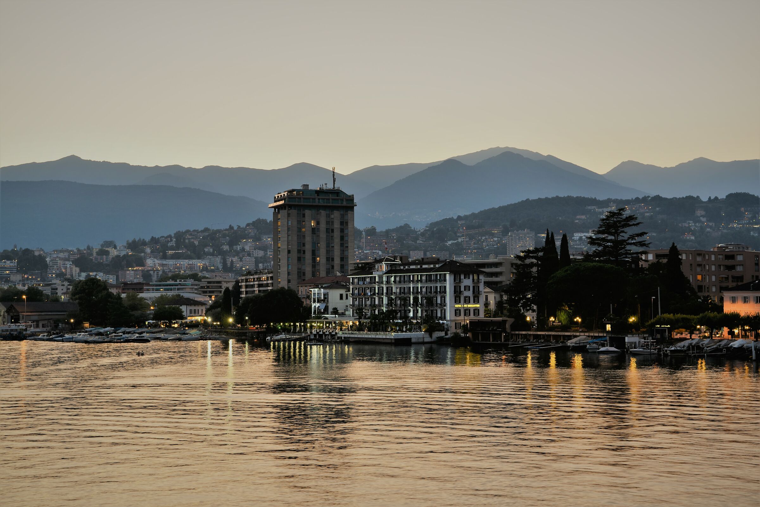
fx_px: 1183
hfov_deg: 35.6
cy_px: 254
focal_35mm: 56
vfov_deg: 24.2
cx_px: 380
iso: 100
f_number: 5.6
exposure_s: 1/2
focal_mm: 56
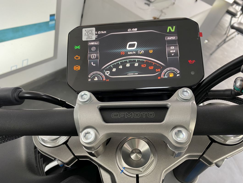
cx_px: 122
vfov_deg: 53.1
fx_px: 183
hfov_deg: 67.3
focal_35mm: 26
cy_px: 92
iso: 100
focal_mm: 4.25
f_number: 1.8
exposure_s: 1/50
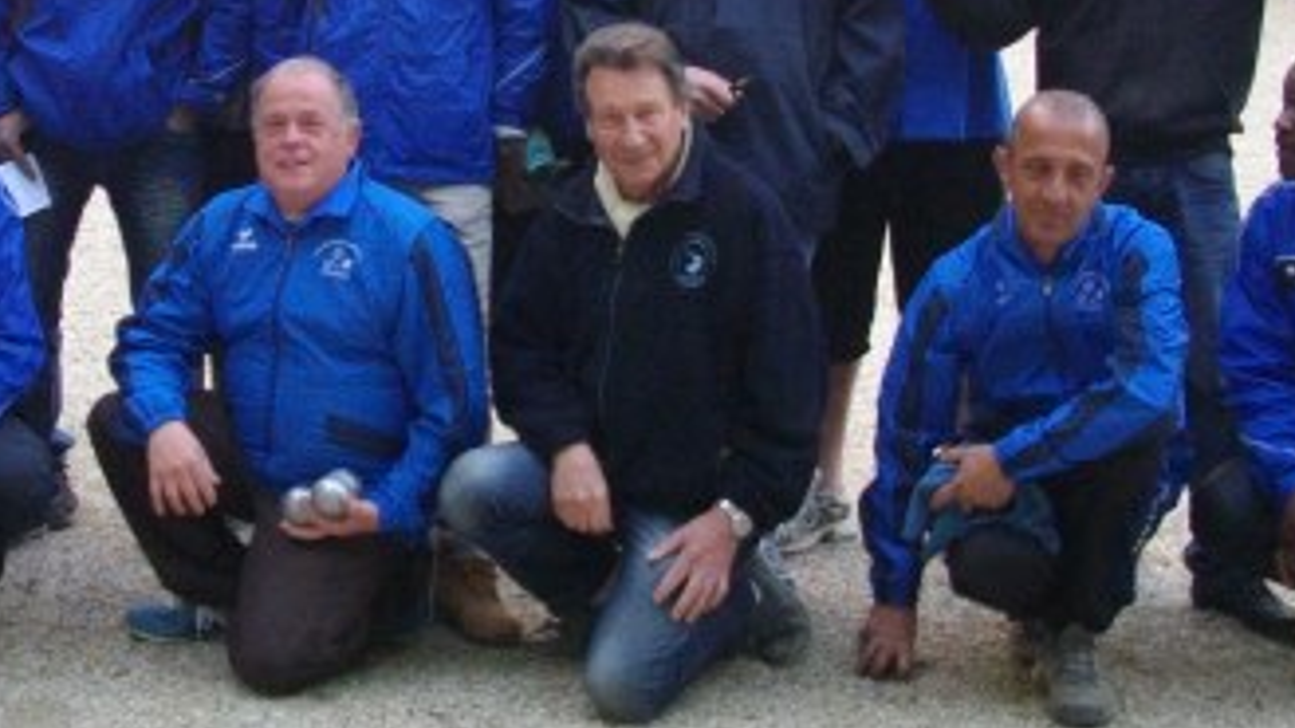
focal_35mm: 80
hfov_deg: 26.3
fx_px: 2747
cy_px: 134
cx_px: 364
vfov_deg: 15.0
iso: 331
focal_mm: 6.2
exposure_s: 1/50
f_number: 2.8
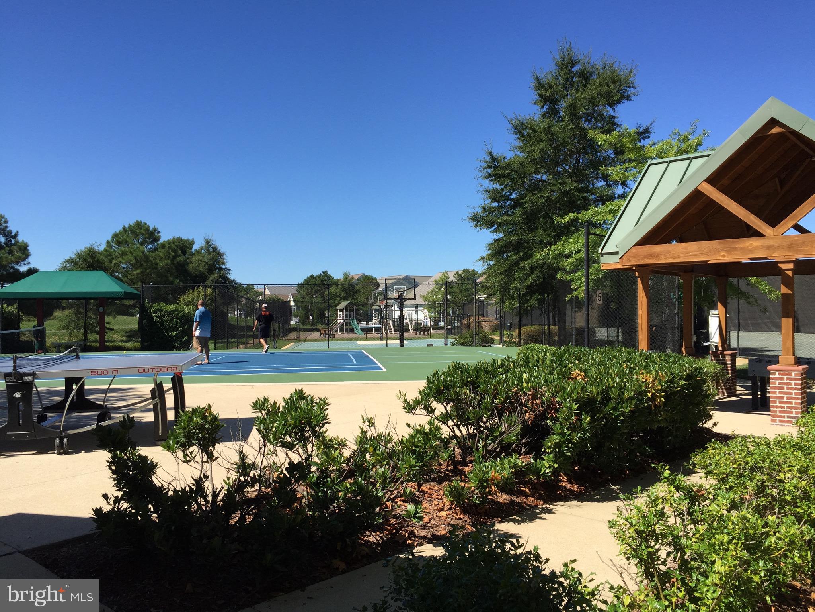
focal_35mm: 29
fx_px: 683
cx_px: 408
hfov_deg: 61.7
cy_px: 306
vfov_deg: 48.2
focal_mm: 4.15
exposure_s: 1/1721
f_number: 2.2
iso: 32
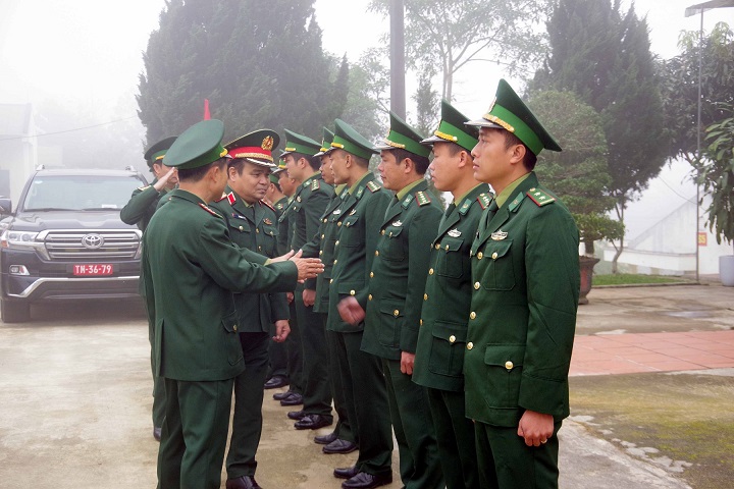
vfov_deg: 25.1
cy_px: 244
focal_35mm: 54
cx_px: 367
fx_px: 1101
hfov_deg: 36.9
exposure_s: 1/100
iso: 800
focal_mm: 36
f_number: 4.5
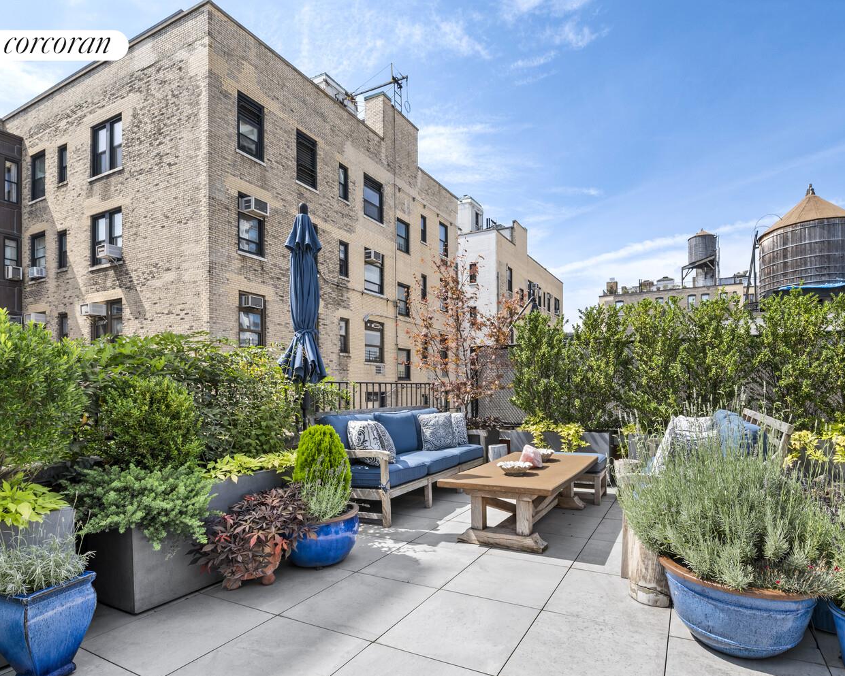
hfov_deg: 89.3
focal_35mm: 17
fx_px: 425
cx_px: 466
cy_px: 339
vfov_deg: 77.0
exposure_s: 1/60
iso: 320
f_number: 14
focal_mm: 15
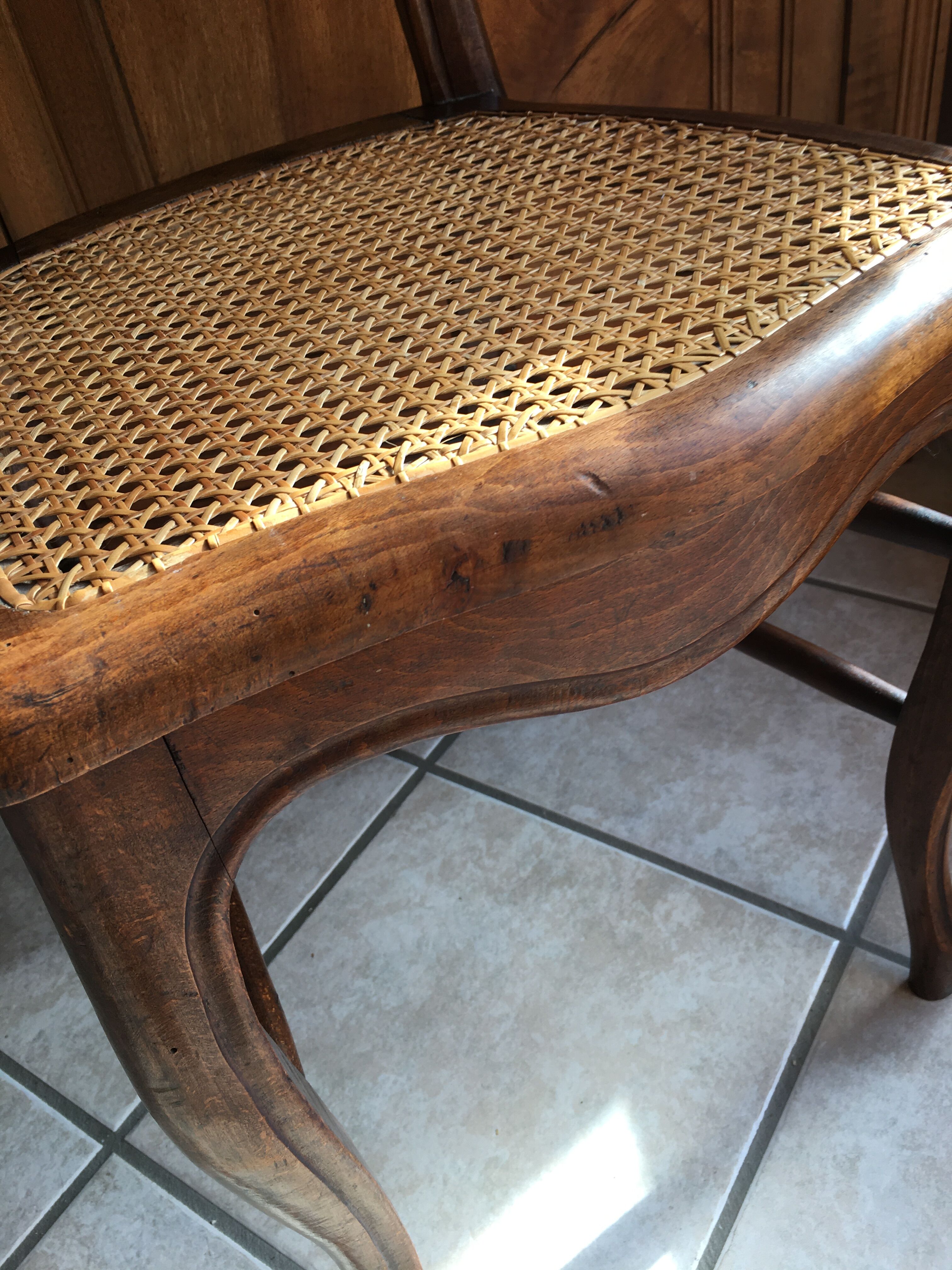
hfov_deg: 48.2
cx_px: 476
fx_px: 1063
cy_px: 635
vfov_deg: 61.7
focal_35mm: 29
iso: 25
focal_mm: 4.15
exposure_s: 1/111
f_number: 2.2
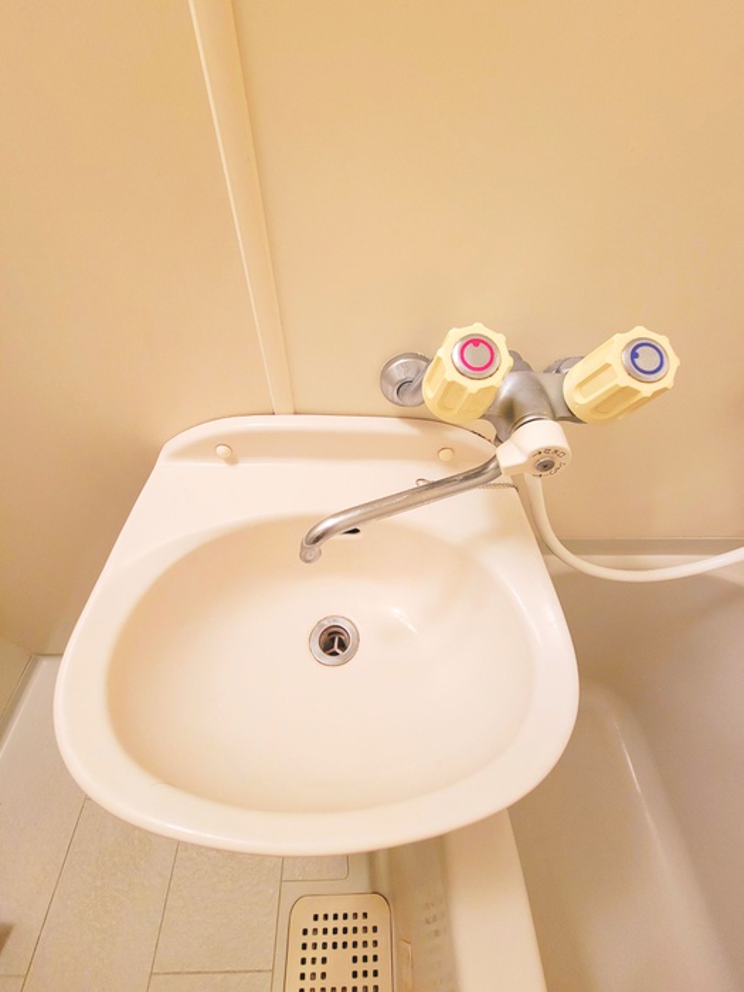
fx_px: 373
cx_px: 372
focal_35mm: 13
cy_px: 496
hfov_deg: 89.9
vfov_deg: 106.2
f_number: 2.2
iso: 400
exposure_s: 1/50
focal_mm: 2.2
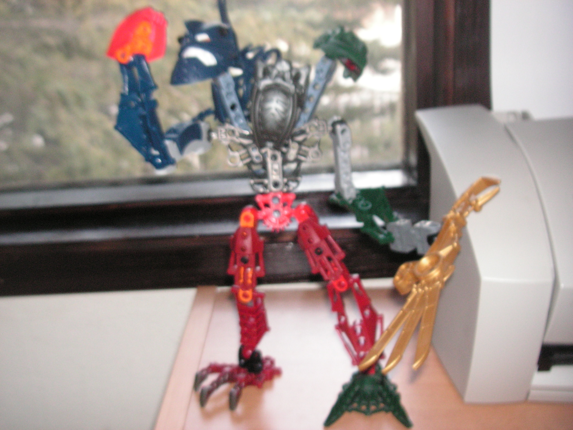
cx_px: 286
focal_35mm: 44
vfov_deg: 32.9
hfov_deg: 42.9
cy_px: 215
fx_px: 728
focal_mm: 7.3
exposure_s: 1/45
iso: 160
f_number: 3.5
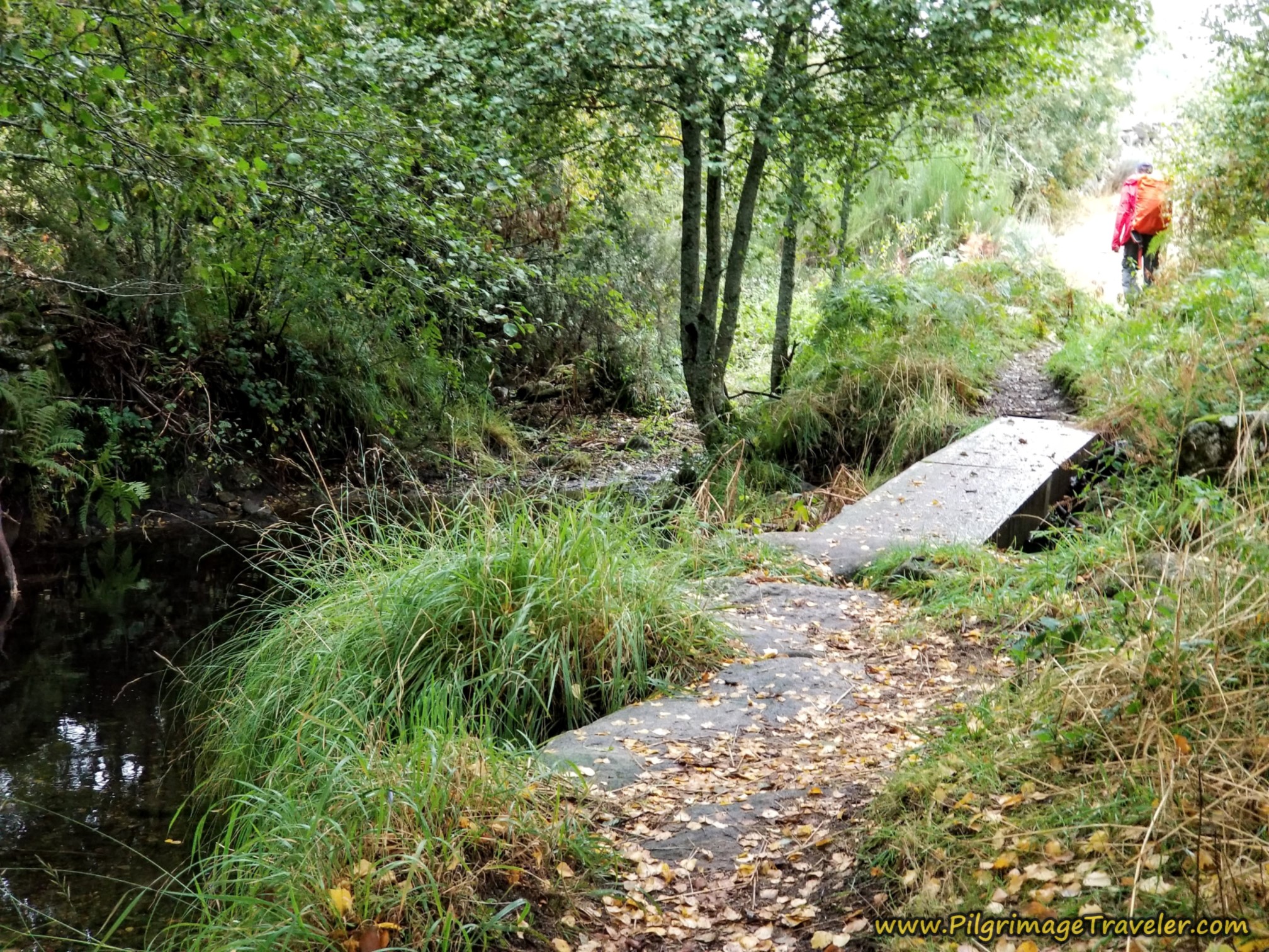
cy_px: 476
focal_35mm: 52
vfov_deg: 28.0
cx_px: 634
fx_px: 1906
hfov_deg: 36.8
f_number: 2.4
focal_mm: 6
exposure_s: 1/30
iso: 160
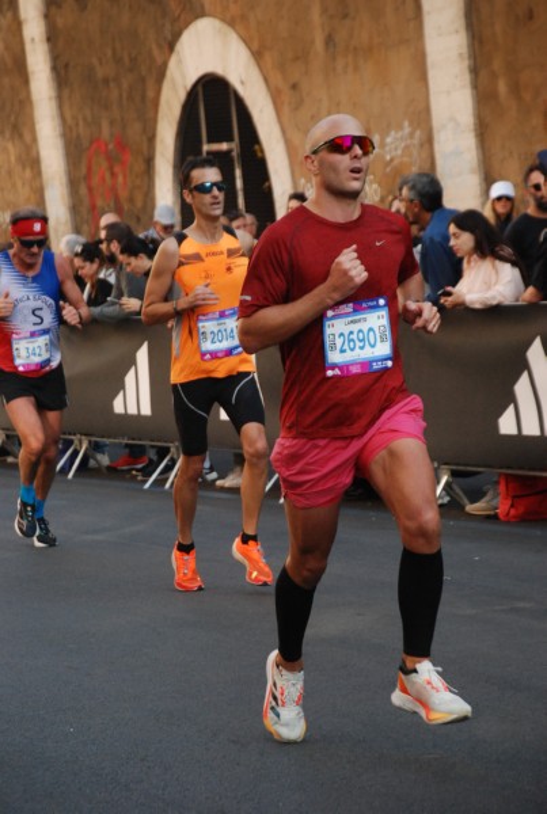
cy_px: 407
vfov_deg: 13.7
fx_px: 3401
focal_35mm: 150
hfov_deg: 9.2
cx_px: 274
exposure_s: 1/500
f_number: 5.6
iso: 1000
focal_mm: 100
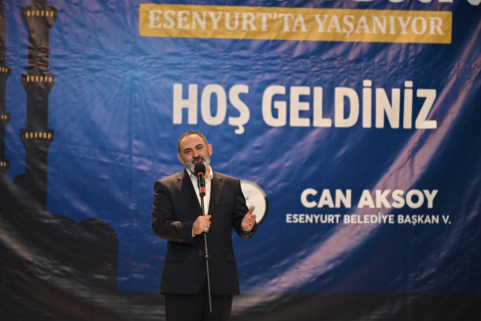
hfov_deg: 10.3
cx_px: 240
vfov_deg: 6.9
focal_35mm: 200
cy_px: 160
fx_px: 2672
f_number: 2.8
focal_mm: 200
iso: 1000
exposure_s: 1/160
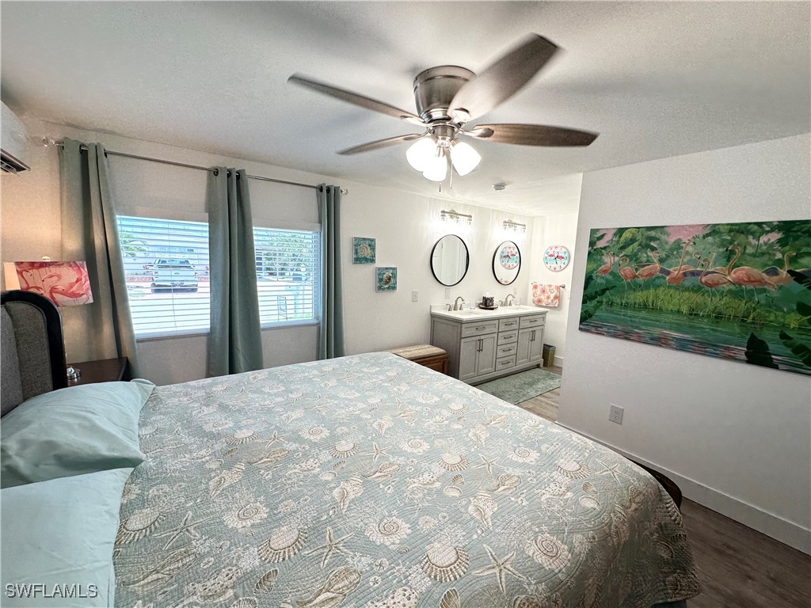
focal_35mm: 14
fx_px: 328
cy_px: 304
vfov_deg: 85.7
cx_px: 406
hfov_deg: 102.1
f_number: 2.2
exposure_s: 1/120
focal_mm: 2.22
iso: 80
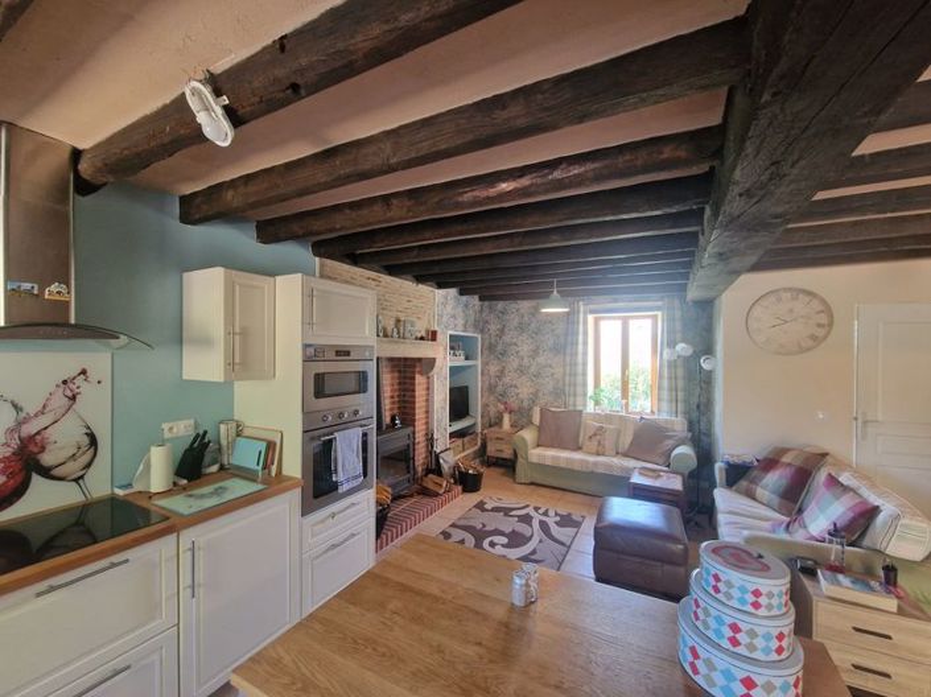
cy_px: 348
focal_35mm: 13
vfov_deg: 89.9
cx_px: 466
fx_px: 349
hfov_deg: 106.2
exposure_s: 1/50
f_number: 2.2
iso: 400
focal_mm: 2.2
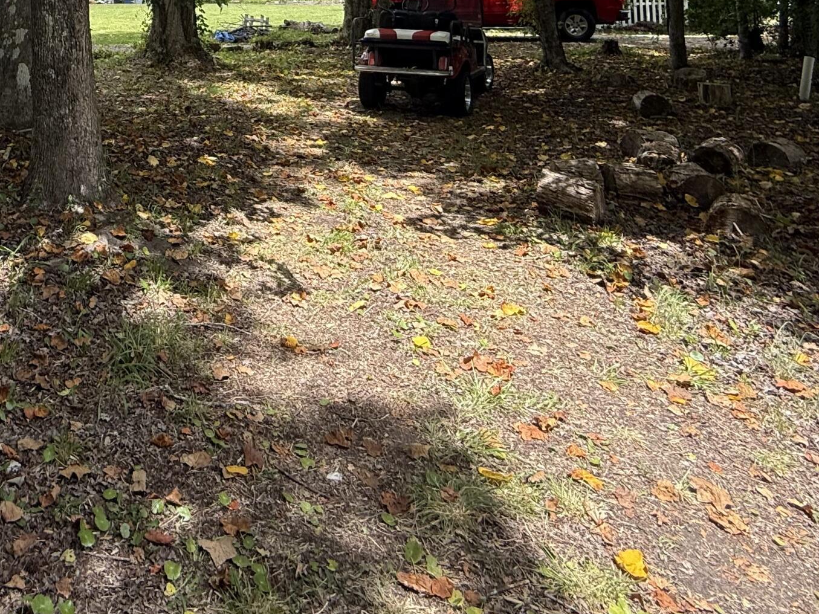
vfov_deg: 38.1
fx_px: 733
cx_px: 152
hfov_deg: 54.0
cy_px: -54
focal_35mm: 31
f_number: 2.2
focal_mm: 2.22
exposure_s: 1/569
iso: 64
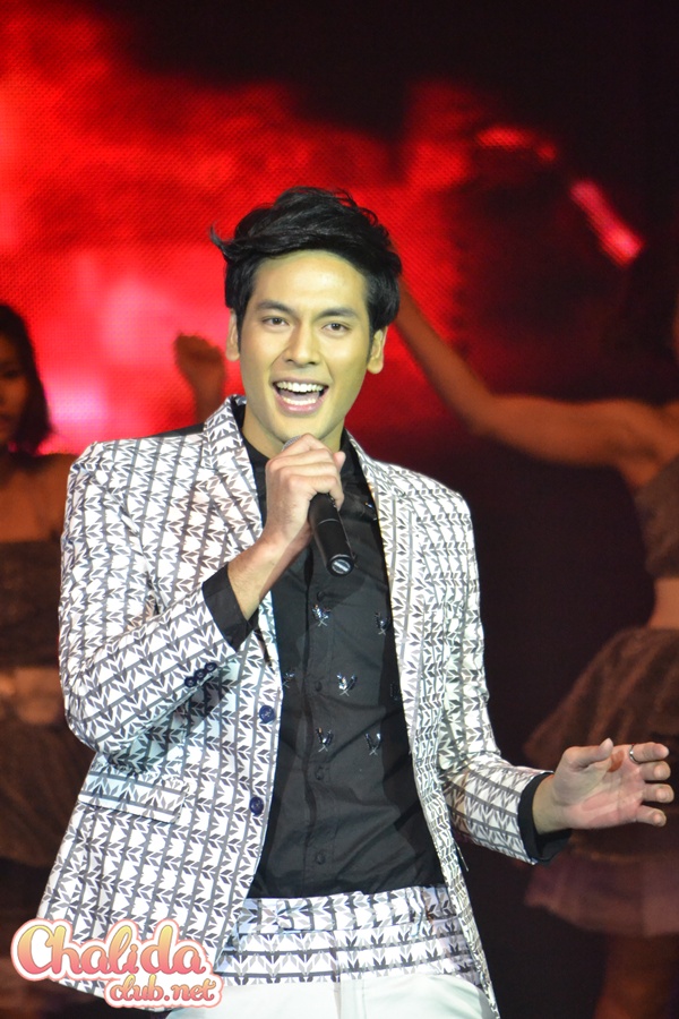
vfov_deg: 4.6
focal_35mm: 450
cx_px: 340
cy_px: 510
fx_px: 12730
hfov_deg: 3.1
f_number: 5.6
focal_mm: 300
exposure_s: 1/320
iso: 3200
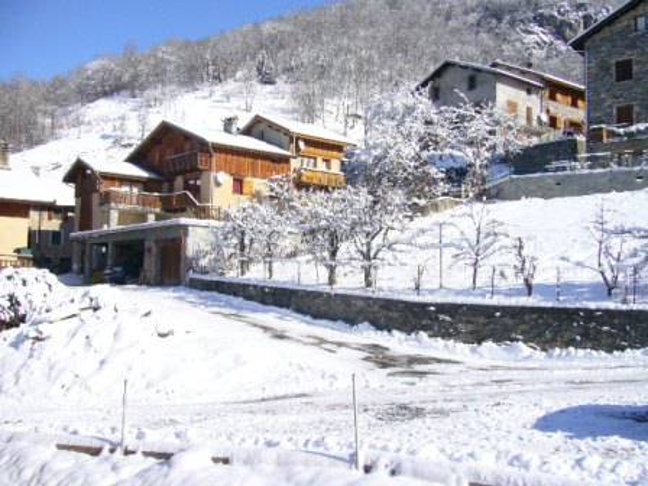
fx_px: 655
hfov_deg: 52.6
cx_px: 324
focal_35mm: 35
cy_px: 243
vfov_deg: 40.7
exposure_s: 1/500
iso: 80
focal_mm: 5.8
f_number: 5.6
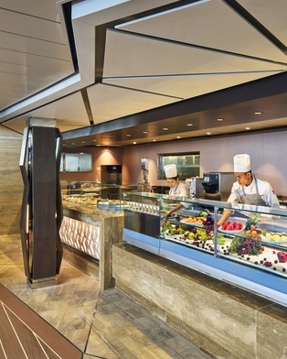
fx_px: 350
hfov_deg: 41.9
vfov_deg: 54.2
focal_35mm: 33
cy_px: 177
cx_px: 243
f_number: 11
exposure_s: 1/2
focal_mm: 23
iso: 200
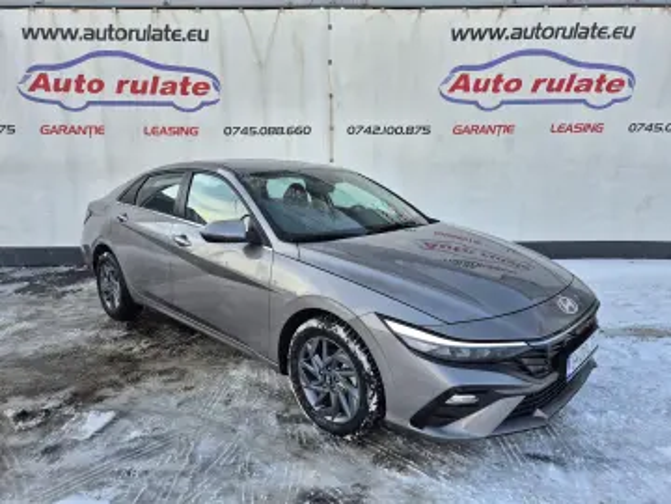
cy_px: 252
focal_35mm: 23
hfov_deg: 73.9
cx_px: 336
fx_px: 446
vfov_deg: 58.9
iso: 25
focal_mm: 5.4
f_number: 1.8
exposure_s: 1/491
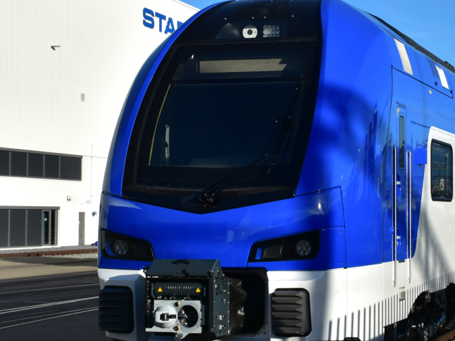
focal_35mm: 77
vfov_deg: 19.2
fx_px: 1012
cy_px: 169
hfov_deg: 25.0
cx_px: 339
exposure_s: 1/160
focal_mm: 30
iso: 100
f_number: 11
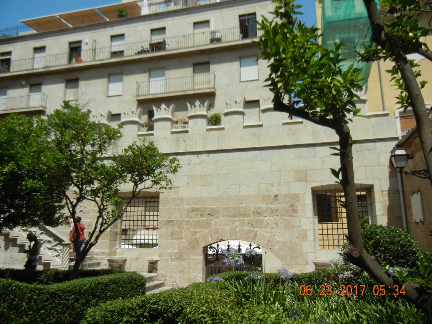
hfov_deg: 60.0
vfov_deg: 46.8
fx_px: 374
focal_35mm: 30
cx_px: 216
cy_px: 162
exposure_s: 1/539
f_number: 7
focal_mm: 5.4
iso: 160
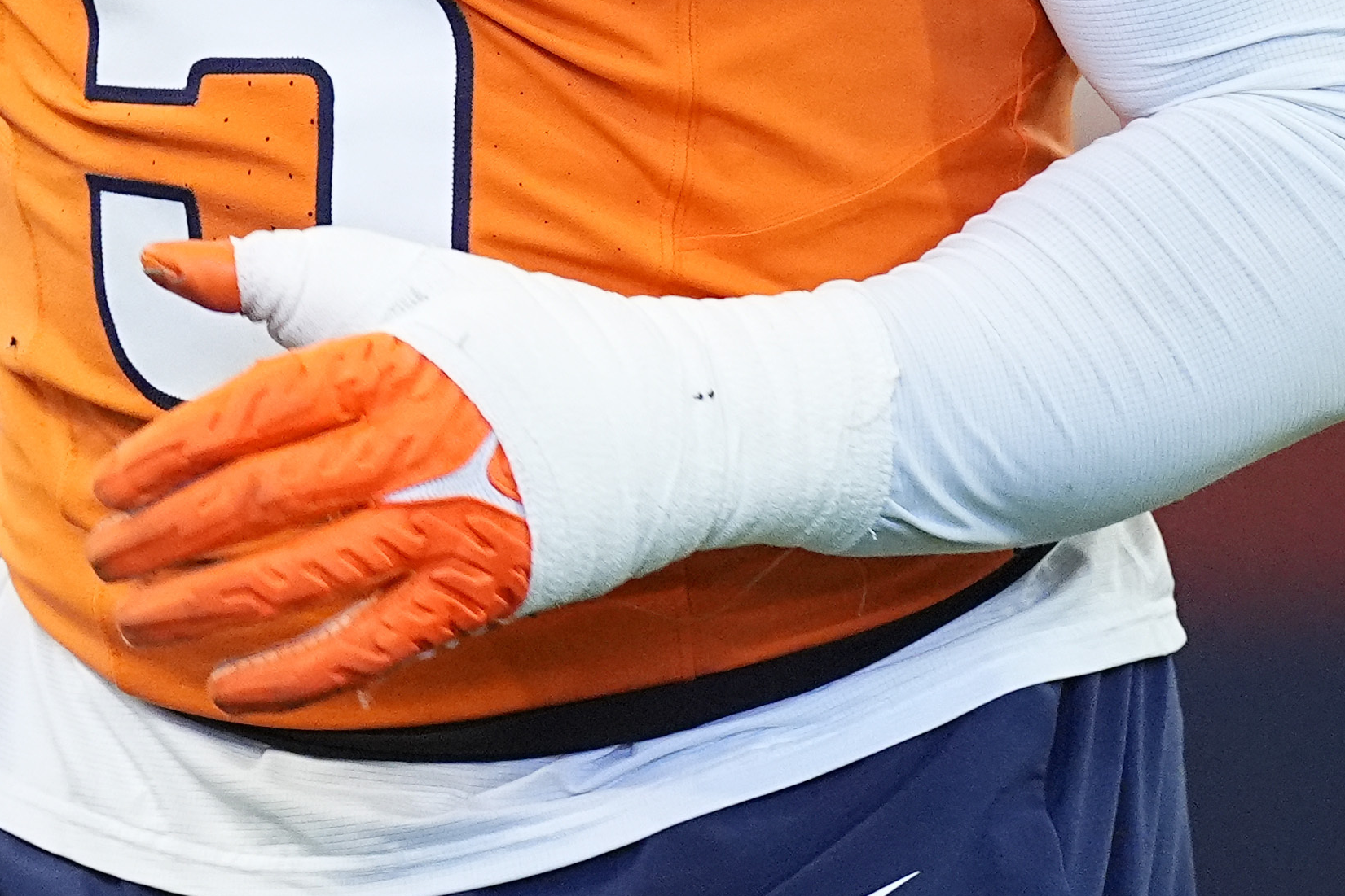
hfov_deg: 0.9
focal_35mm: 2180
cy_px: -592
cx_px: 386
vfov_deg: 0.6
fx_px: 81448
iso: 4000
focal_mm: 600
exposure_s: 1/800
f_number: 4
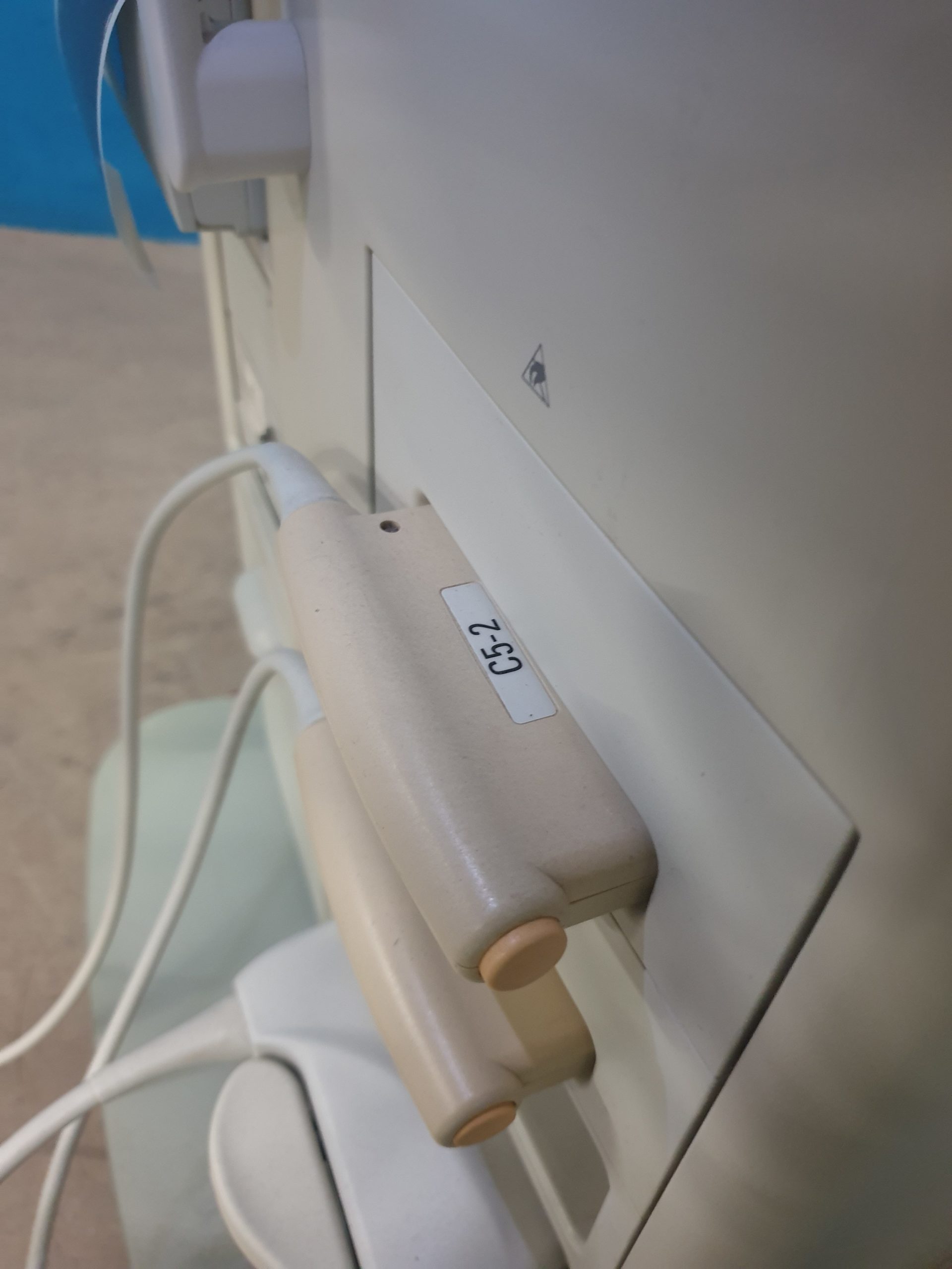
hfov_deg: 53.1
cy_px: 634
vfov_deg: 67.3
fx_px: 953
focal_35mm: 26
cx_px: 476
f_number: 1.5
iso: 320
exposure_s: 1/17
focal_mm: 4.3
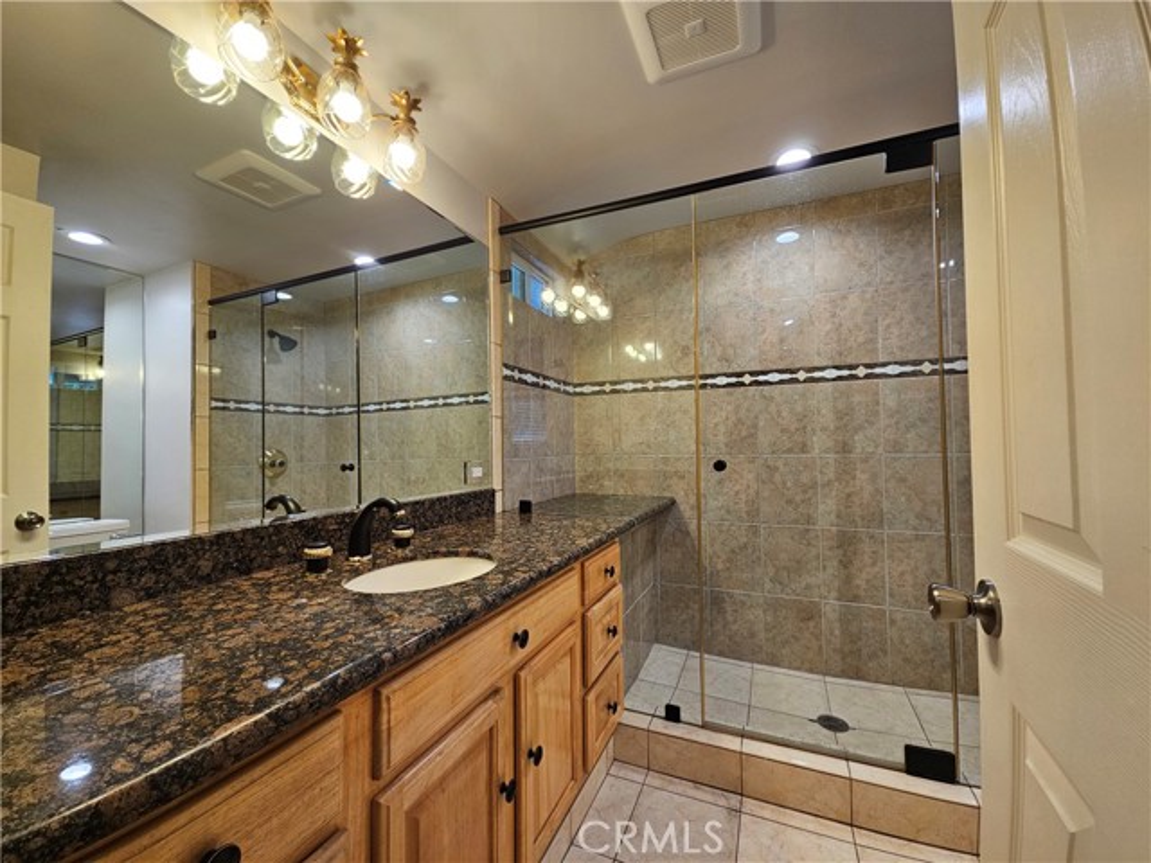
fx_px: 432
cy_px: 432
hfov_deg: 106.2
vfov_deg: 89.9
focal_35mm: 13
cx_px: 576
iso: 80
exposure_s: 1/60
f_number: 2.2
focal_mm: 2.2
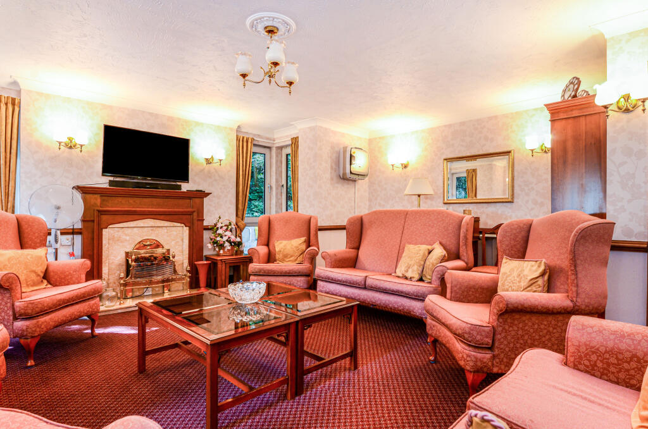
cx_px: 324
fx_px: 323
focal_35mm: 18
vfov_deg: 67.1
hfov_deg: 90.1
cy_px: 214
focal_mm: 12
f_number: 9
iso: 400
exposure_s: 1/10
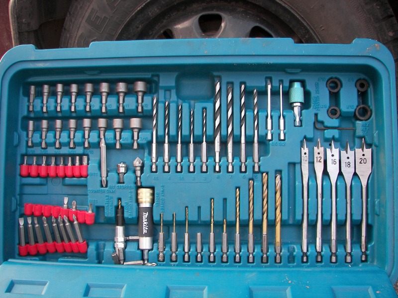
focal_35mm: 36
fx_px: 414
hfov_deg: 51.4
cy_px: 149
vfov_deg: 39.7
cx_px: 199
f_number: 2.8
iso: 100
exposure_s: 1/80
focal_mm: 6
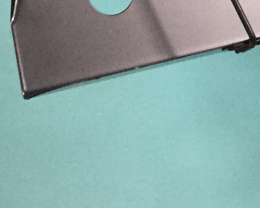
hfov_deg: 16.3
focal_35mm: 112
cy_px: -156
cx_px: 325
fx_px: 862
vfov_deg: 12.6
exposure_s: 1/20
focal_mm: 4.15
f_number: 2.2
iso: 250
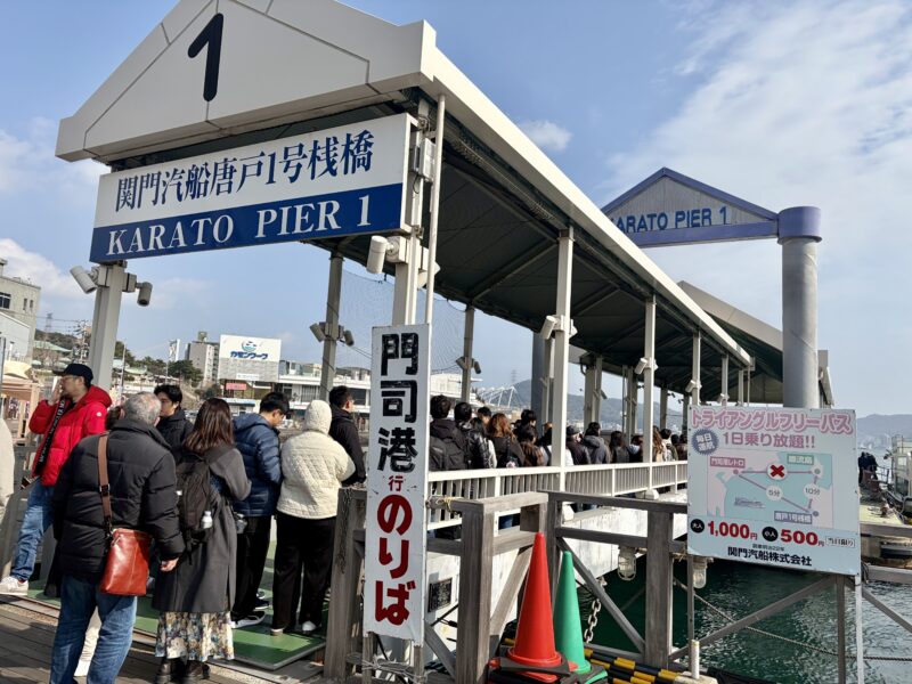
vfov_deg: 53.1
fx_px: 685
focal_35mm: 26
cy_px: 342
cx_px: 456
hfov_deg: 67.3
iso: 64
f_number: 1.6
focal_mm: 5.96
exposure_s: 1/5348
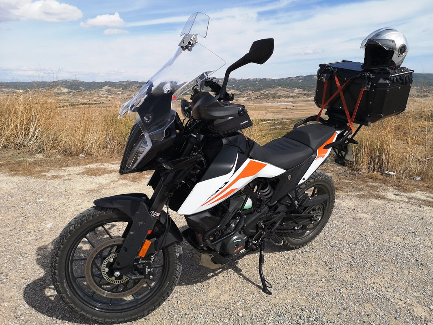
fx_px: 338
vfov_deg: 51.3
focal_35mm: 27
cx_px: 216
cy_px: 162
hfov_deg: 65.3
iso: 50
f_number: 1.8
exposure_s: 1/2809
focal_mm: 5.58
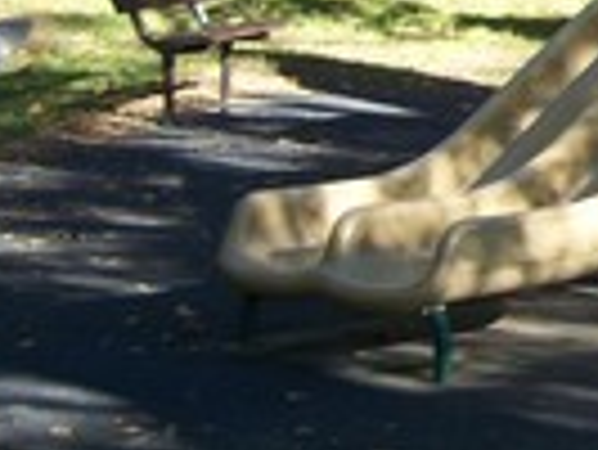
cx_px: 1290
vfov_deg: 8.8
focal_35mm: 167
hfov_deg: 10.6
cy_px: -112
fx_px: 2888
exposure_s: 1/125
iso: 64
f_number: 2.8
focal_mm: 7.8
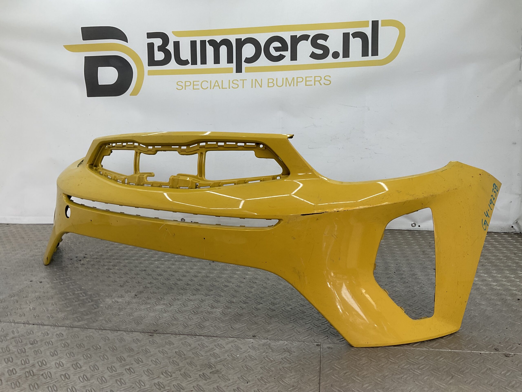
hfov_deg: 61.7
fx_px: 437
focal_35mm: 29
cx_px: 261
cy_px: 196
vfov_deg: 48.2
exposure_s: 1/186
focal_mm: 3
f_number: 1.8
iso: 16
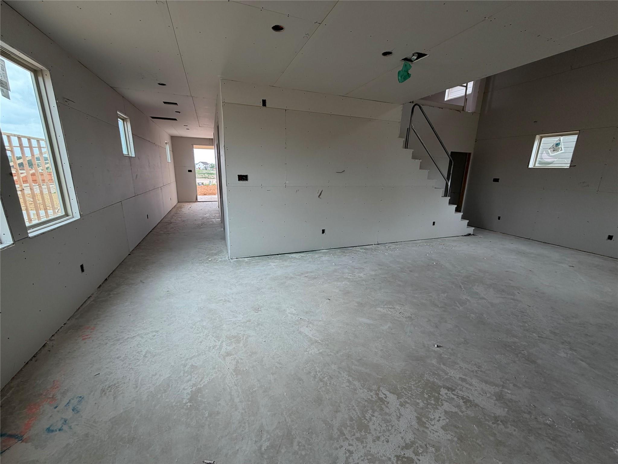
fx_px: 250
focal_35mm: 14
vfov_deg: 85.7
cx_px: 309
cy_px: 232
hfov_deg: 102.1
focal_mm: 2.22
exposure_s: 1/121
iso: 80
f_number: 2.2
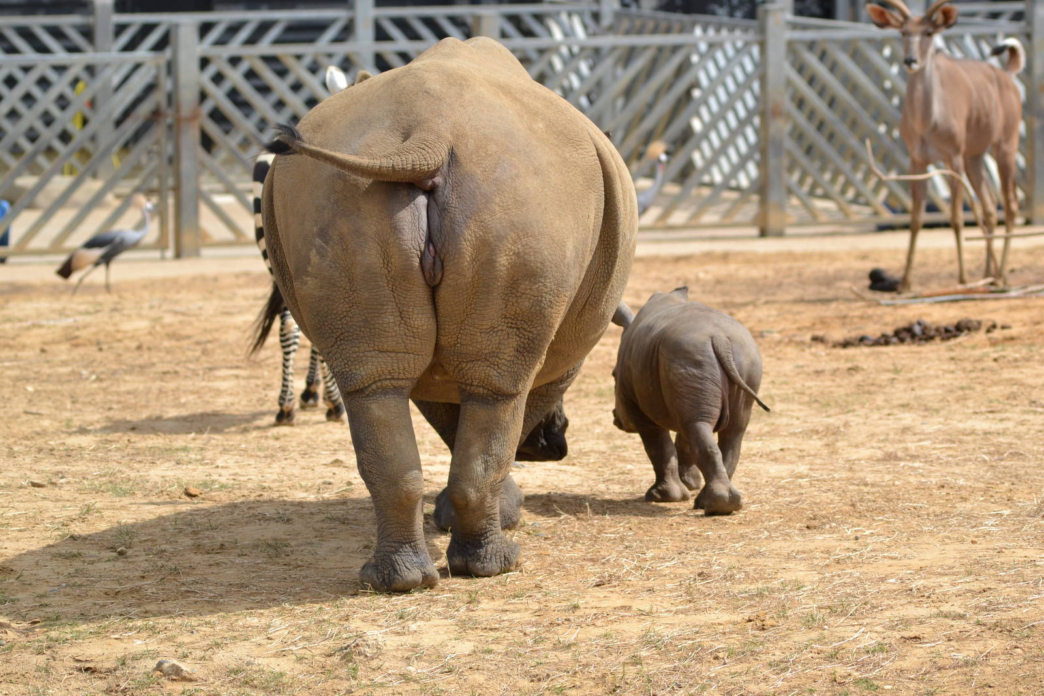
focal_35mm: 225
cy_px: 348
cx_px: 522
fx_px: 6525
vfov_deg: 6.1
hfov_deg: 9.1
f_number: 5.6
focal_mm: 150
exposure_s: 1/1250
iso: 400
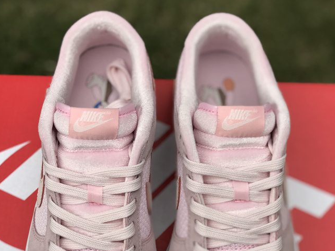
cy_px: 109
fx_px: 639
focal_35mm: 66
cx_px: 163
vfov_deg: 22.2
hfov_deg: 29.4
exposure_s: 1/212
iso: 20
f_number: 2.8
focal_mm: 6.6
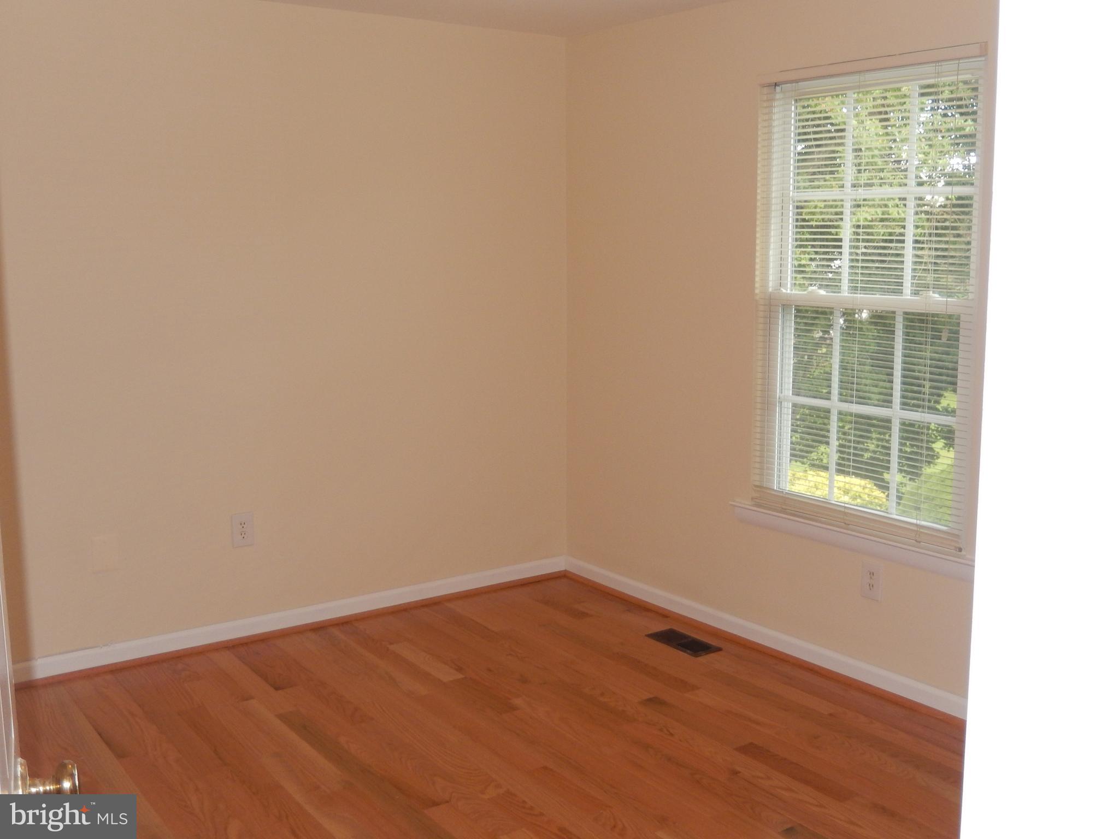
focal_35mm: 36
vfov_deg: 39.7
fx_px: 1164
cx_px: 560
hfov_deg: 51.4
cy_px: 420
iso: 200
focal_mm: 6.5
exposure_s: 1/30
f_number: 4
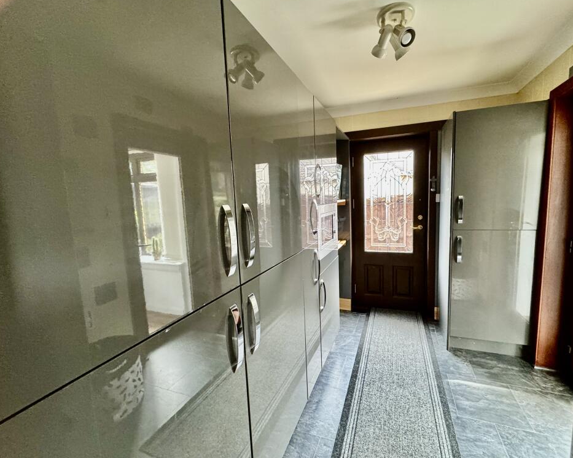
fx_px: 254
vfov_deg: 84.0
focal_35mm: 15
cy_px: 227
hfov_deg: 96.6
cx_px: 310
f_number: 2.2
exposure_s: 1/50
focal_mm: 2.22
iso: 400
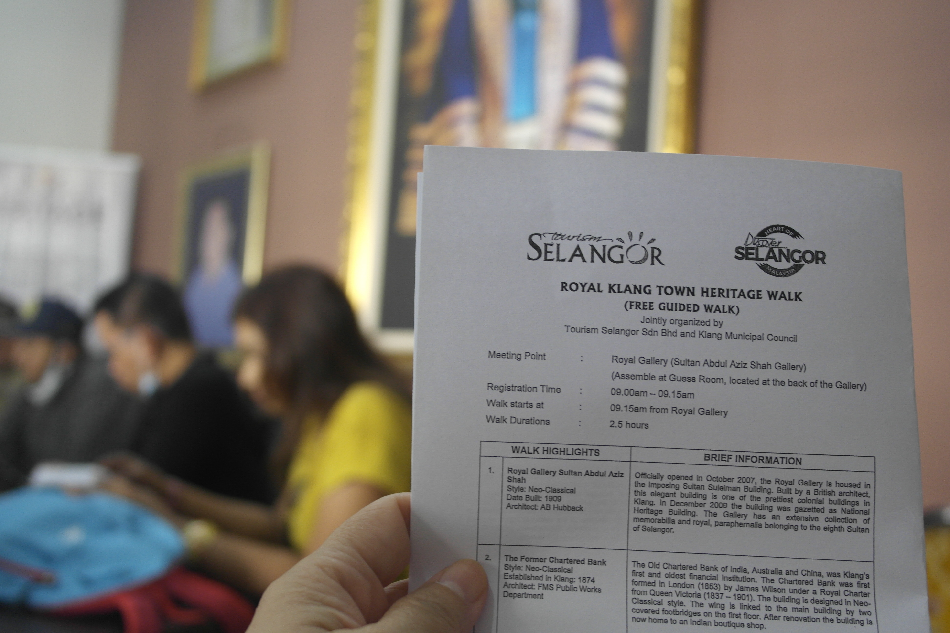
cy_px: 316
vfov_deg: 31.2
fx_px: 1135
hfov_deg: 45.4
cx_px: 475
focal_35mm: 43
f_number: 4
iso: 400
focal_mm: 28
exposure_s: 1/25
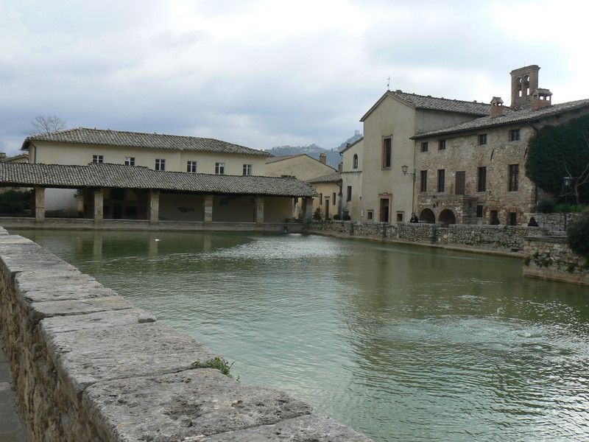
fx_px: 613
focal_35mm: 36
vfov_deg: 39.7
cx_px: 294
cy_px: 221
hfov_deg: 51.4
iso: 80
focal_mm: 6
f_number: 5.6
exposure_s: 1/320
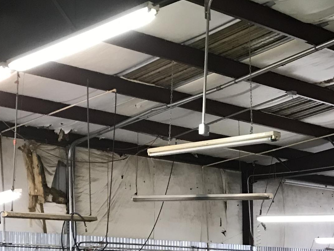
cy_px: 294
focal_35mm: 78
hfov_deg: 23.8
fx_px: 753
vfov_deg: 18.0
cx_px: 342
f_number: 1.8
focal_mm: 3.99
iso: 50
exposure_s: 1/15
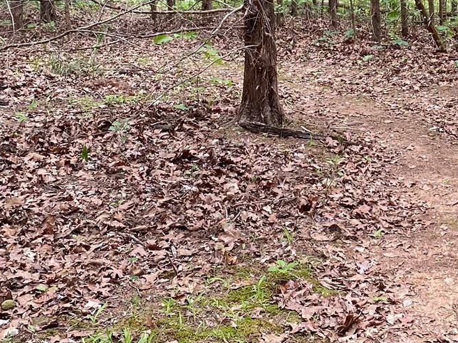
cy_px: -1
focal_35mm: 76
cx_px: 464
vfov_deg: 18.9
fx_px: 1006
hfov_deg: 24.4
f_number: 1.8
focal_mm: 4.25
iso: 40
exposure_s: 1/122
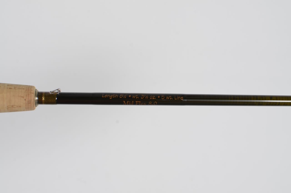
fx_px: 424
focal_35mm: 52
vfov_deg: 25.6
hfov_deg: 37.9
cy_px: 96
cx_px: 146
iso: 100
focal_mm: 35
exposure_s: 1/125
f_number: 9
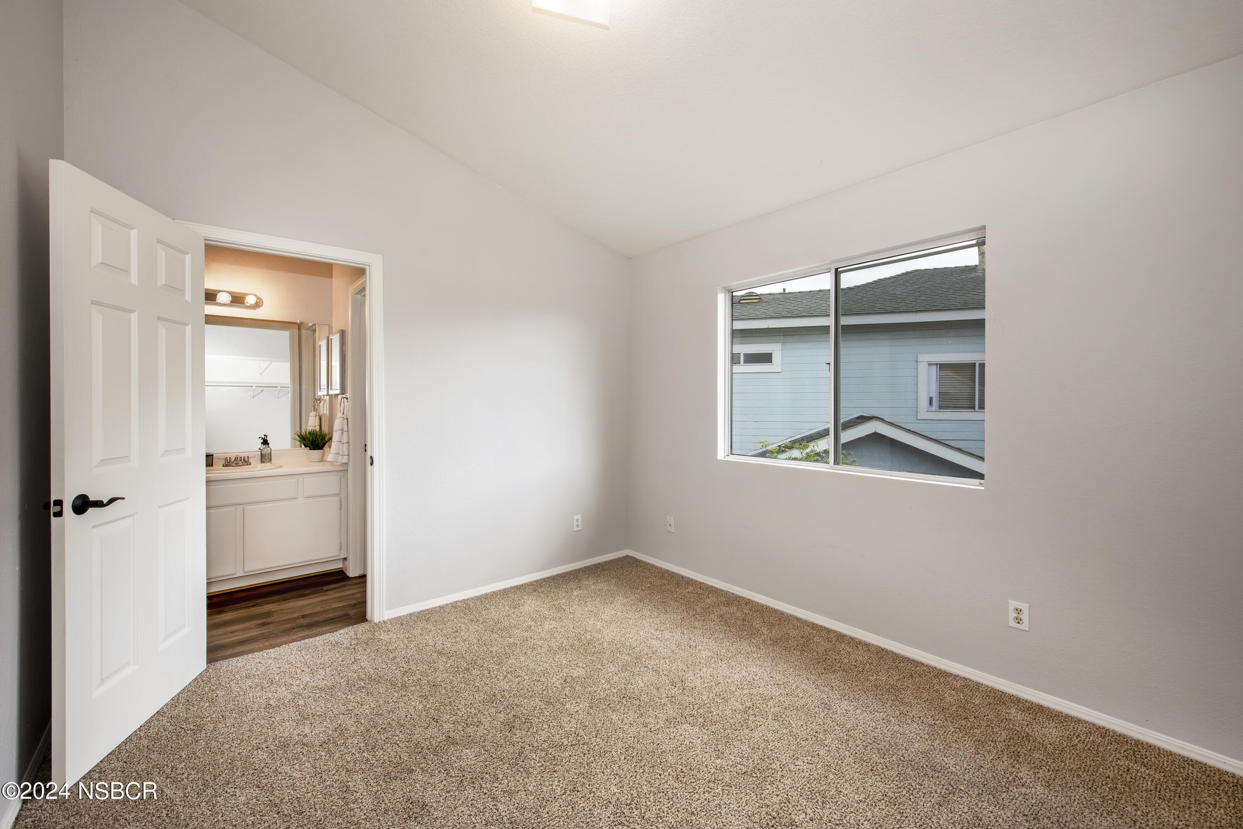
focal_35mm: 14
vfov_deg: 81.2
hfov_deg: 104.3
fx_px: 483
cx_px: 622
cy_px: 414
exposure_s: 1/125
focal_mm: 14
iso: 720
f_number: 9
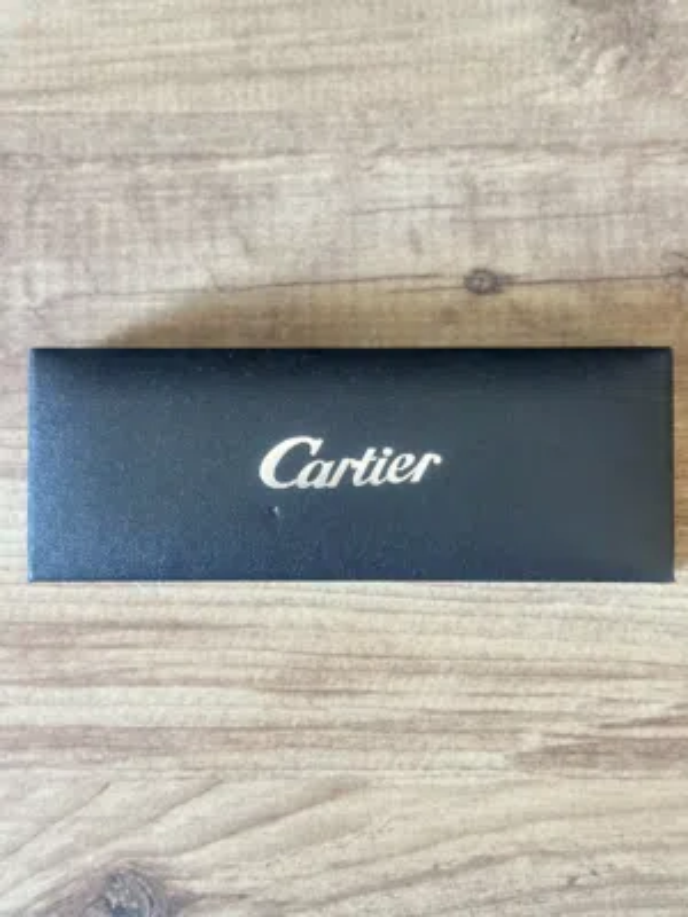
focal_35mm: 48
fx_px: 1272
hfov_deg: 30.3
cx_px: 344
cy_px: 458
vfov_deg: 39.7
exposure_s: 1/40
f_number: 1.78
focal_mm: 6.86
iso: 640
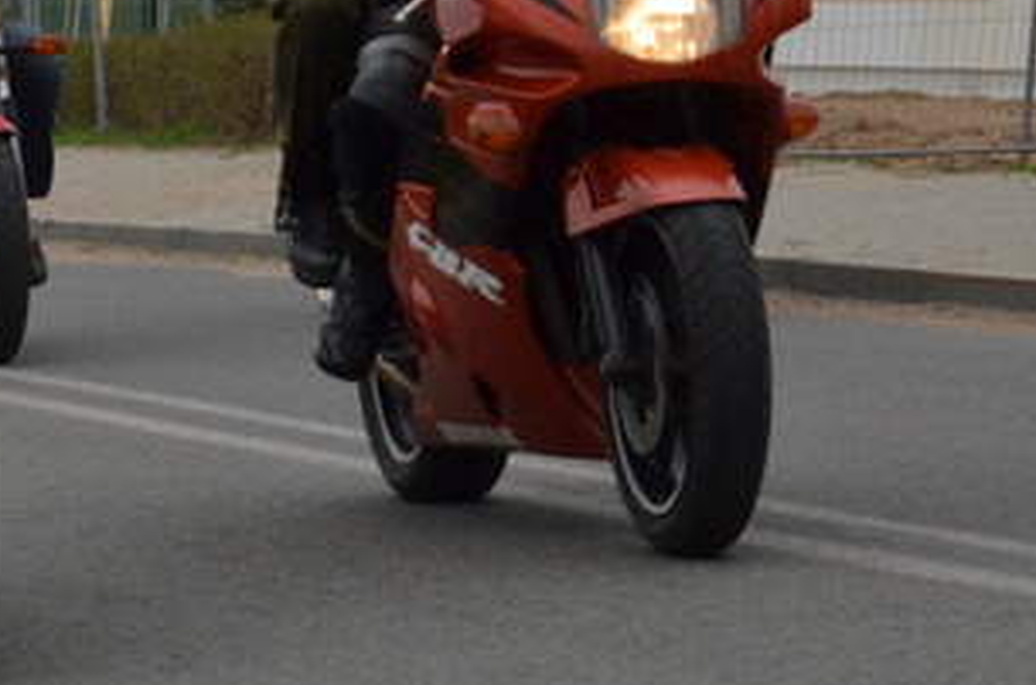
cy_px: 37
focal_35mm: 245
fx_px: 7032
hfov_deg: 8.4
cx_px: 65
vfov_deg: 5.6
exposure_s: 1/4000
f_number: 8
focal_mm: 70
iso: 1600
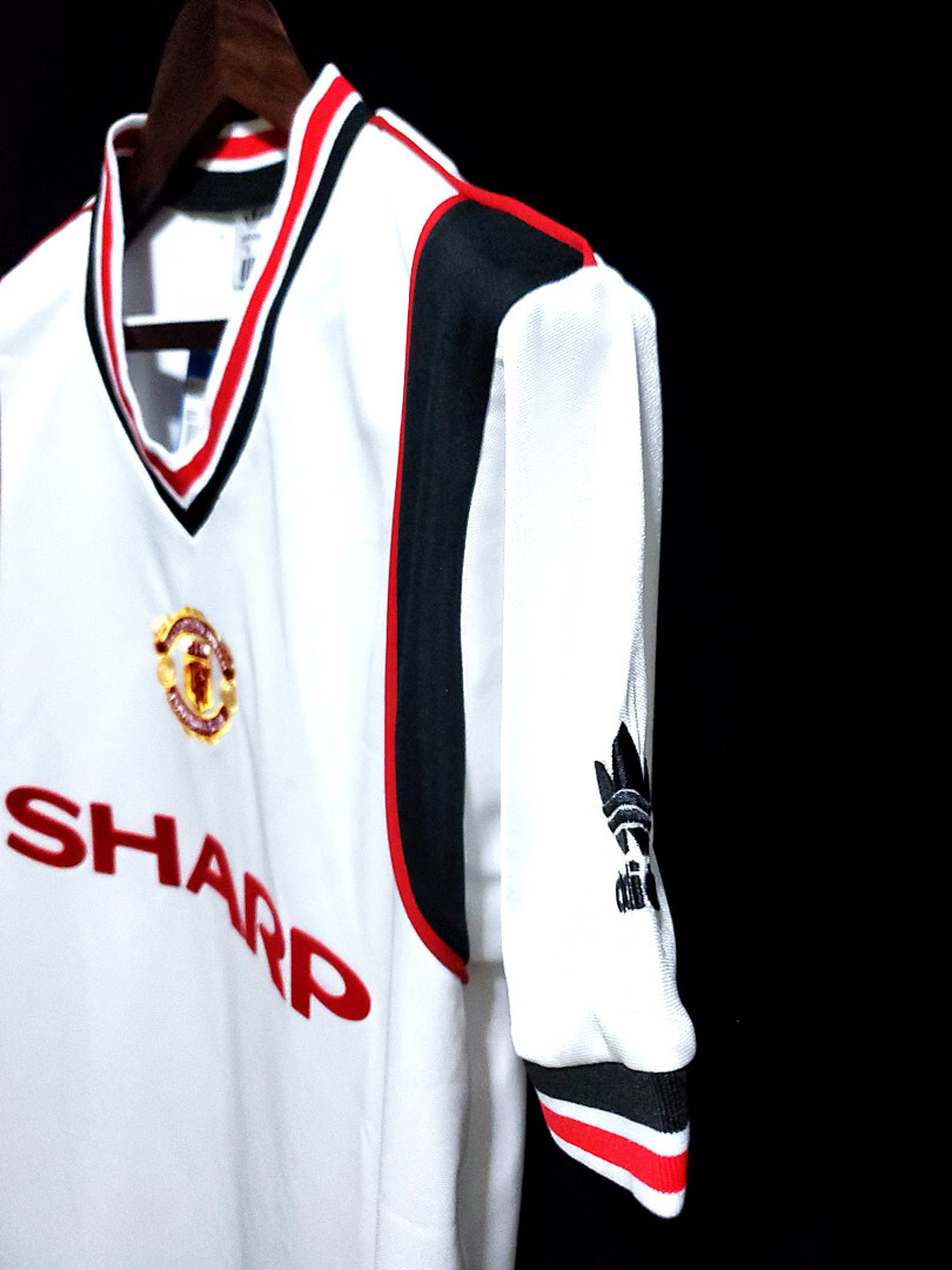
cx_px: 476
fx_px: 953
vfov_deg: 67.3
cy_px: 635
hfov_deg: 53.1
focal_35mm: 26
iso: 500
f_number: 1.5
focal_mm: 4.3
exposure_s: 1/30
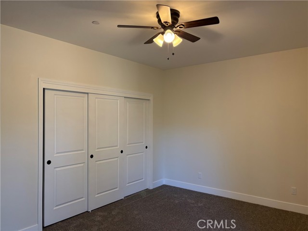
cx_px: 154
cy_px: 116
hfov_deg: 67.3
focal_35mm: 26
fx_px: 231
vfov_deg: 53.1
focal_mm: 5.96
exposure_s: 1/120
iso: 160
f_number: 1.6
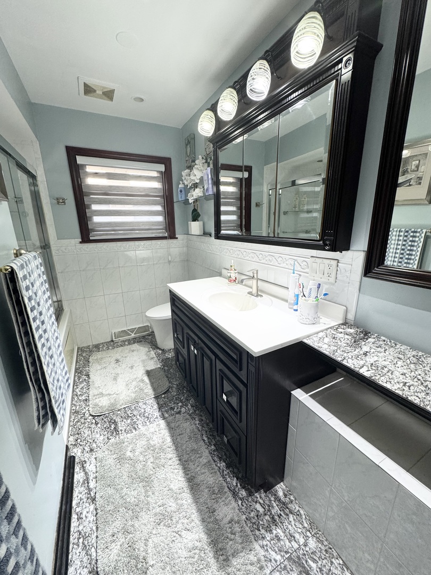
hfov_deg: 85.7
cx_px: 216
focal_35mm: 14
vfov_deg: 102.1
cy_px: 288
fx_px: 232
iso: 200
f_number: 2.2
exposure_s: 1/120
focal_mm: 2.22
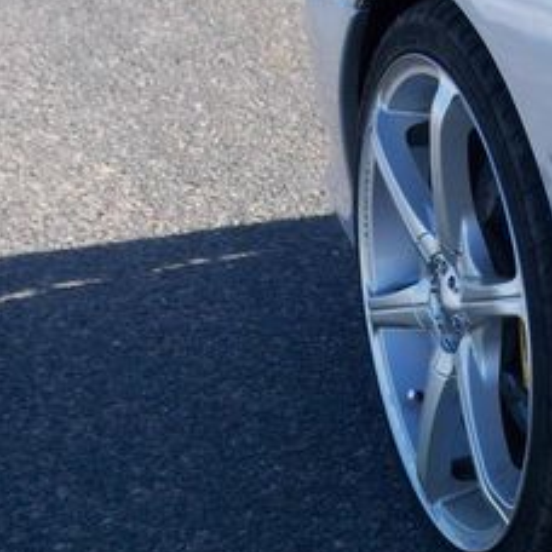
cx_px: 416
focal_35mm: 114
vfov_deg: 15.3
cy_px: 278
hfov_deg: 15.2
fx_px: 2057
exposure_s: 1/400
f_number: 4
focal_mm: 9.8
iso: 64
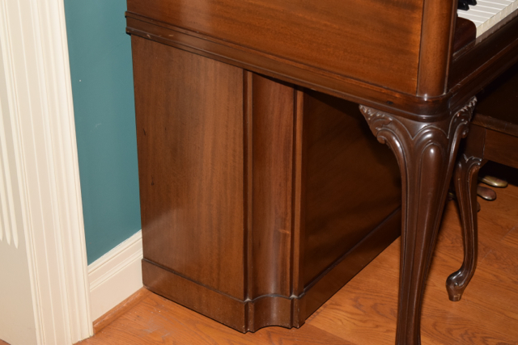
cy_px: 172
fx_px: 1187
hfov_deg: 24.6
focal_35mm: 82
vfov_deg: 16.6
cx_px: 259
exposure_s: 1/125
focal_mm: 55
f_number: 5.6
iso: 800
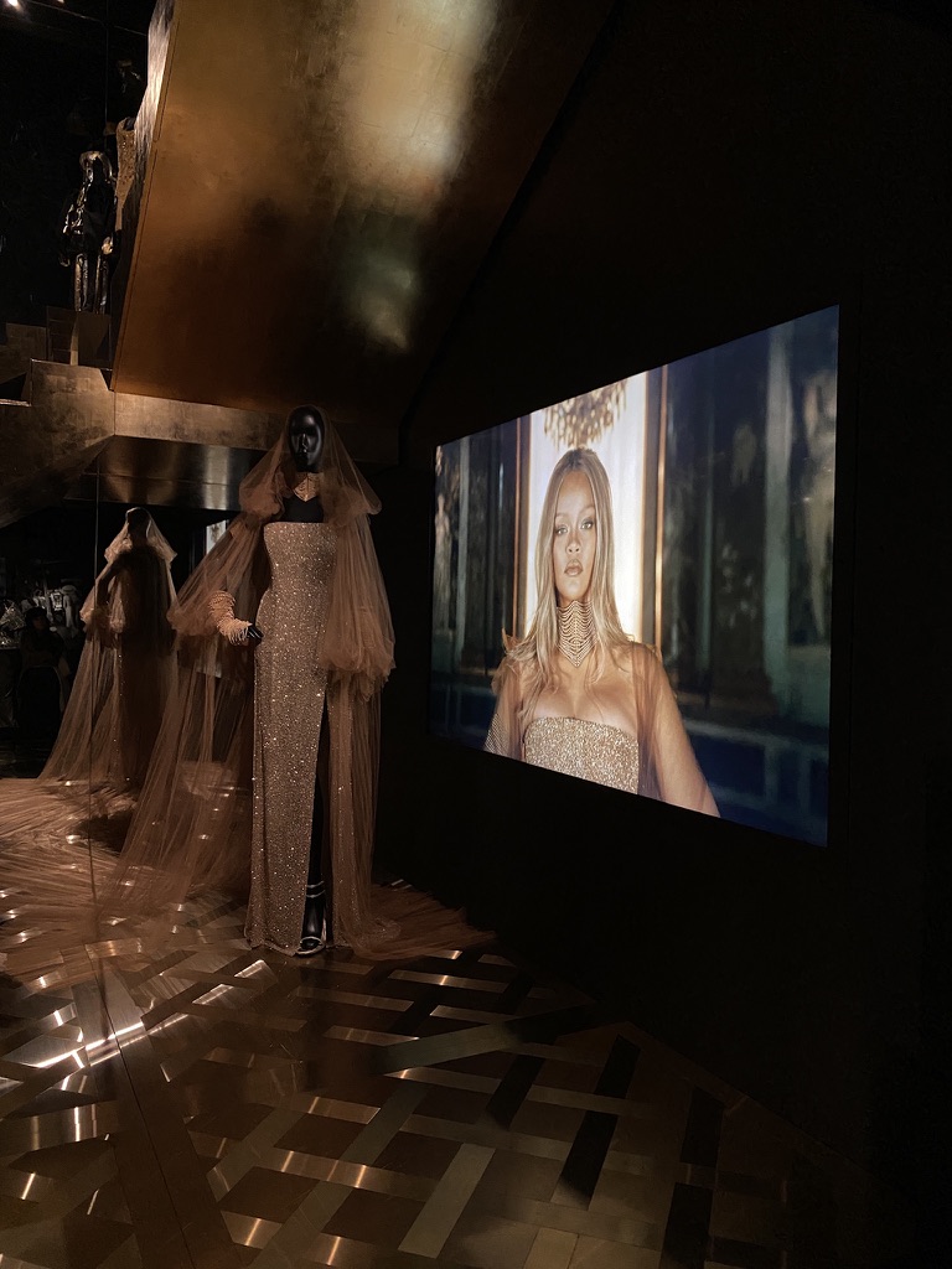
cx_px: 476
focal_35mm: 26
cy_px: 634
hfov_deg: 53.1
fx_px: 953
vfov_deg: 67.3
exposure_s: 1/60
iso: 400
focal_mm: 4.25
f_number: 1.8
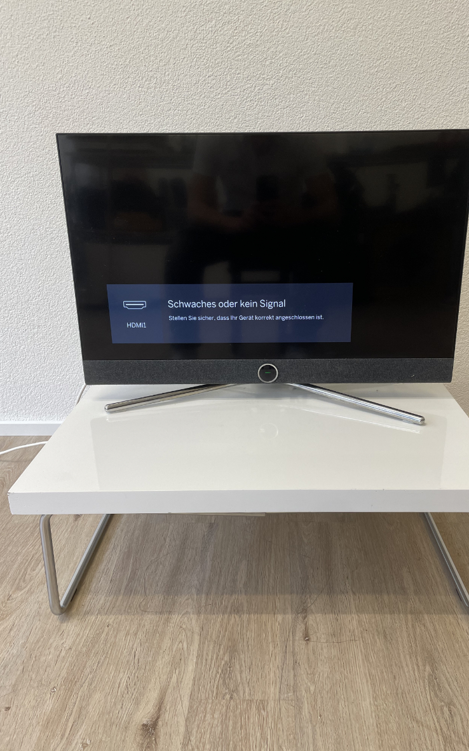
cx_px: 267
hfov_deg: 44.4
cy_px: 378
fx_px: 573
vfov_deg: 66.5
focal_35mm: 28
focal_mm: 4.2
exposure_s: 1/100
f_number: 1.6
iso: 80
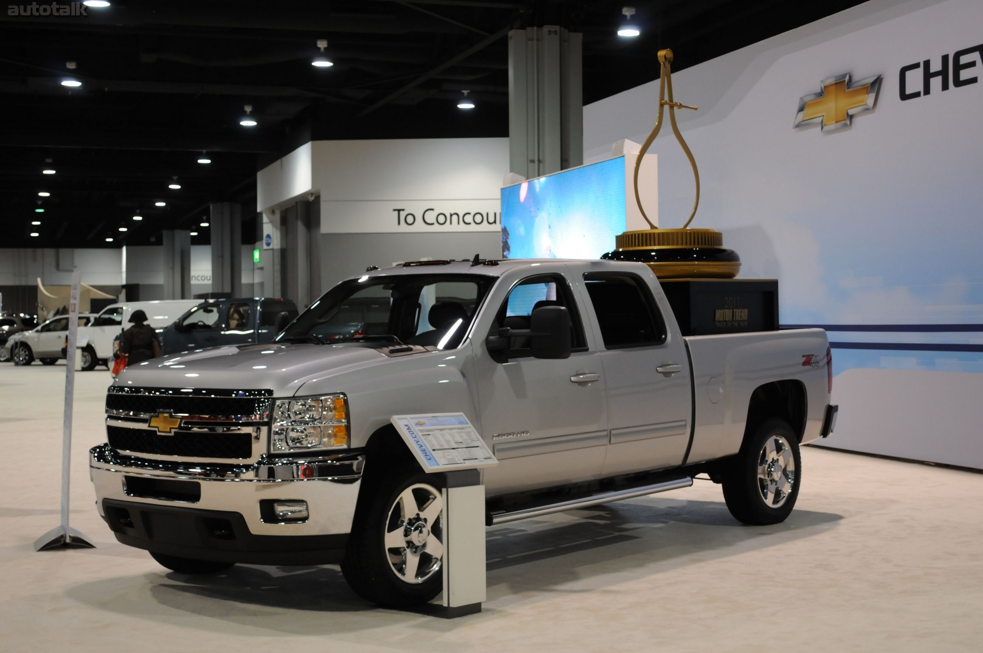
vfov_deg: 25.7
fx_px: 1432
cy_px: 326
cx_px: 492
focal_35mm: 52
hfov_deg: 37.9
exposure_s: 1/60
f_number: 5
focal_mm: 35
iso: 800
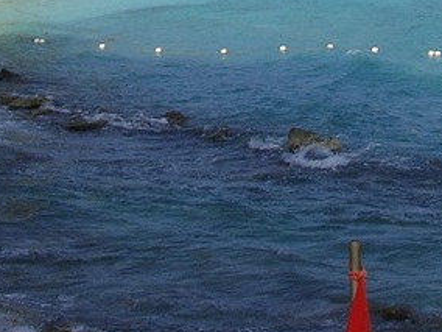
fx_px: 1596
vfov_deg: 11.3
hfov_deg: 15.8
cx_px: 270
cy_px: -206
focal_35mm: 125
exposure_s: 1/800
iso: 50
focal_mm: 5.8
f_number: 4.1
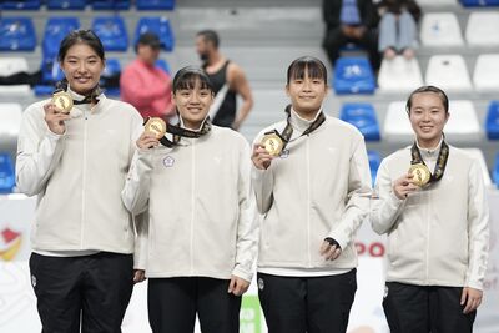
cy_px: 166
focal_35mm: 129
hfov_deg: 15.9
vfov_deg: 10.6
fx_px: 1789
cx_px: 250
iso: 3200
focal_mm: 129
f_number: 2.8
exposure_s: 1/800
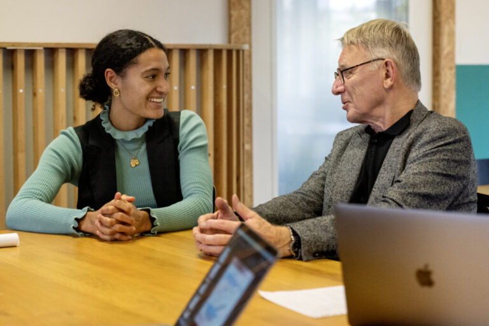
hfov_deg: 23.9
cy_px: 163
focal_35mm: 85
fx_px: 1154
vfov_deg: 16.1
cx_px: 244
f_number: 4
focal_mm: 85
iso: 3200
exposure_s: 1/160
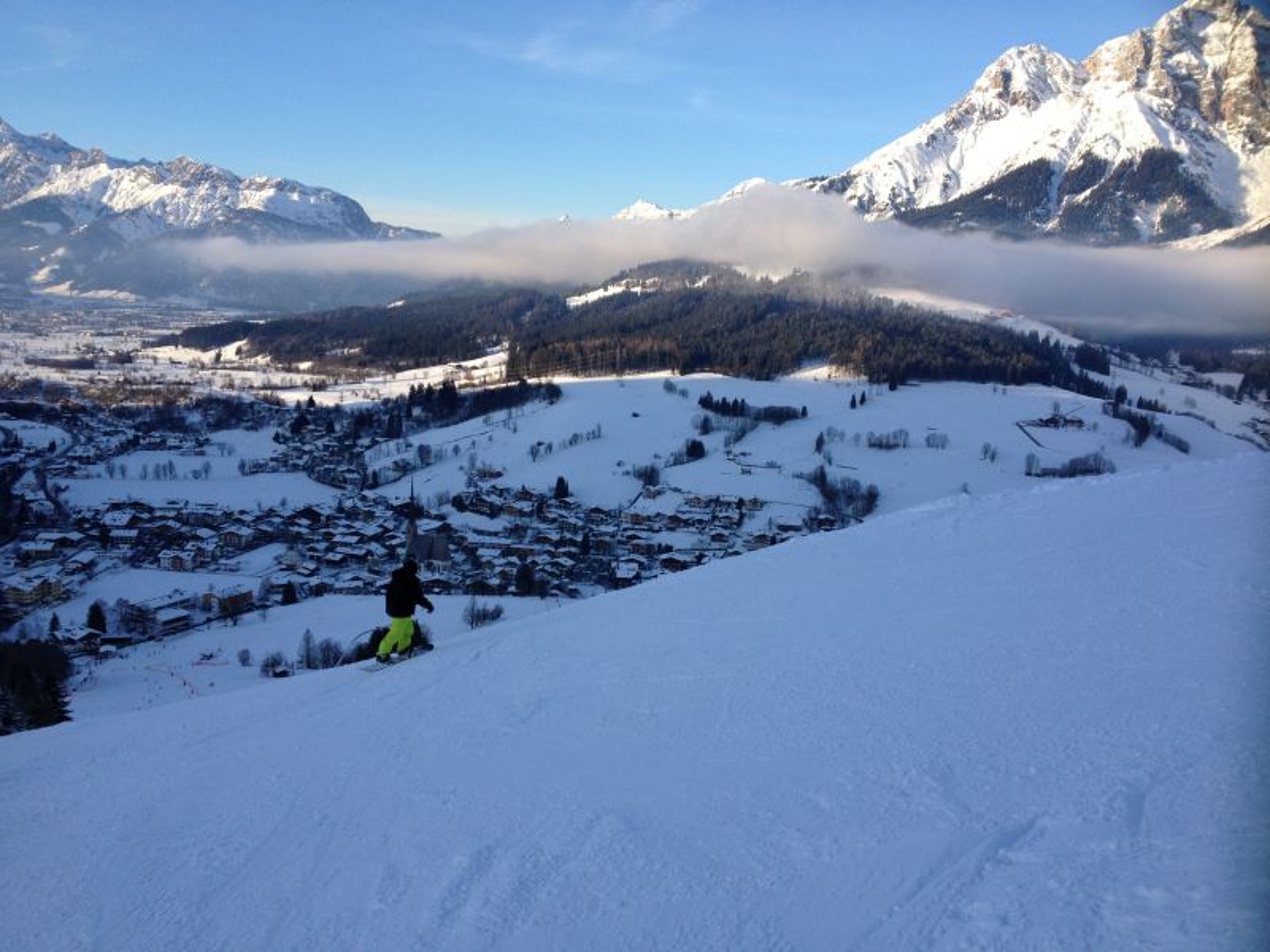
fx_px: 1284
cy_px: 476
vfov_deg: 40.7
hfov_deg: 52.6
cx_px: 635
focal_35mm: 35
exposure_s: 1/890
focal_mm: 4.28
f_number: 2.4
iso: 50
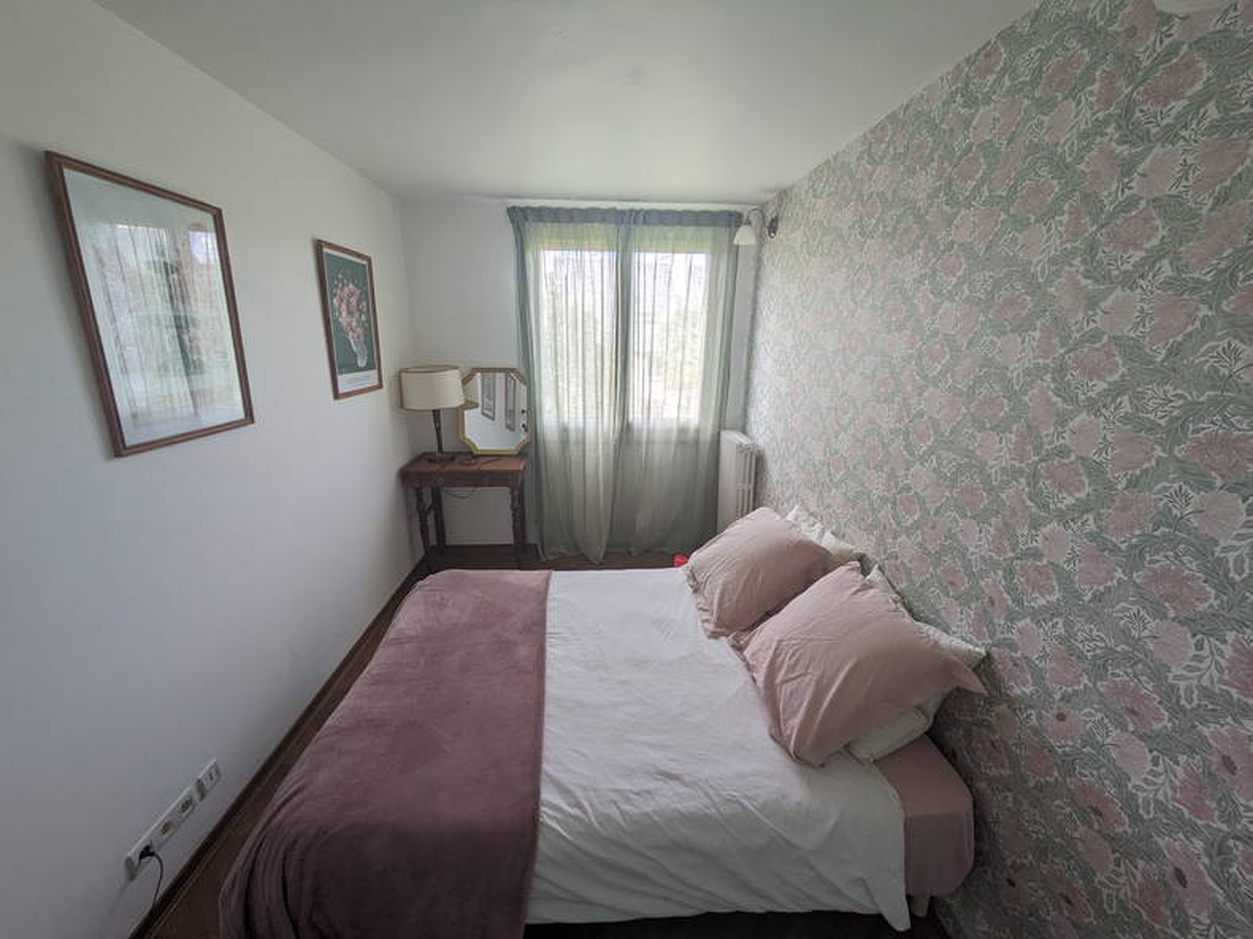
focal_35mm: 14
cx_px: 626
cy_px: 470
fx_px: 507
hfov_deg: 102.1
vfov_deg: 85.6
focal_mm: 1.83
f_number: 2.2
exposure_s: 1/100
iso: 64
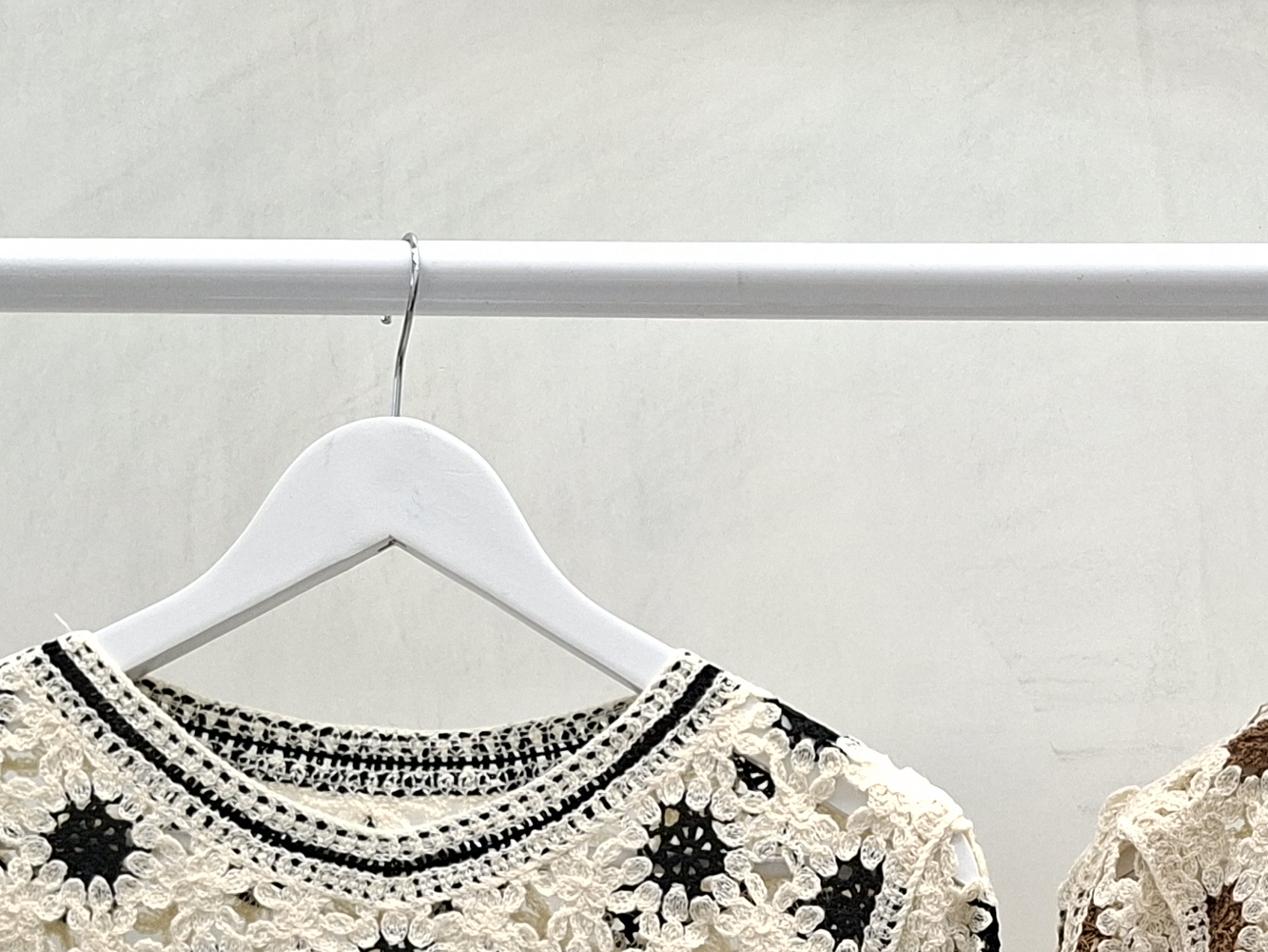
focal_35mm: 69
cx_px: 951
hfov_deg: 27.8
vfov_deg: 19.1
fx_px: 2528
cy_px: 1360
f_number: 1.8
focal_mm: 5.54
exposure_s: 1/100
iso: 125
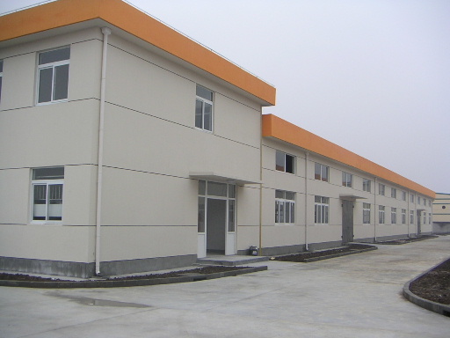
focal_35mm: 39
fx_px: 507
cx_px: 225
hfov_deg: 47.9
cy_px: 169
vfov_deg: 36.8
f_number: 2.9
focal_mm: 5.1
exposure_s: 1/350
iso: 64
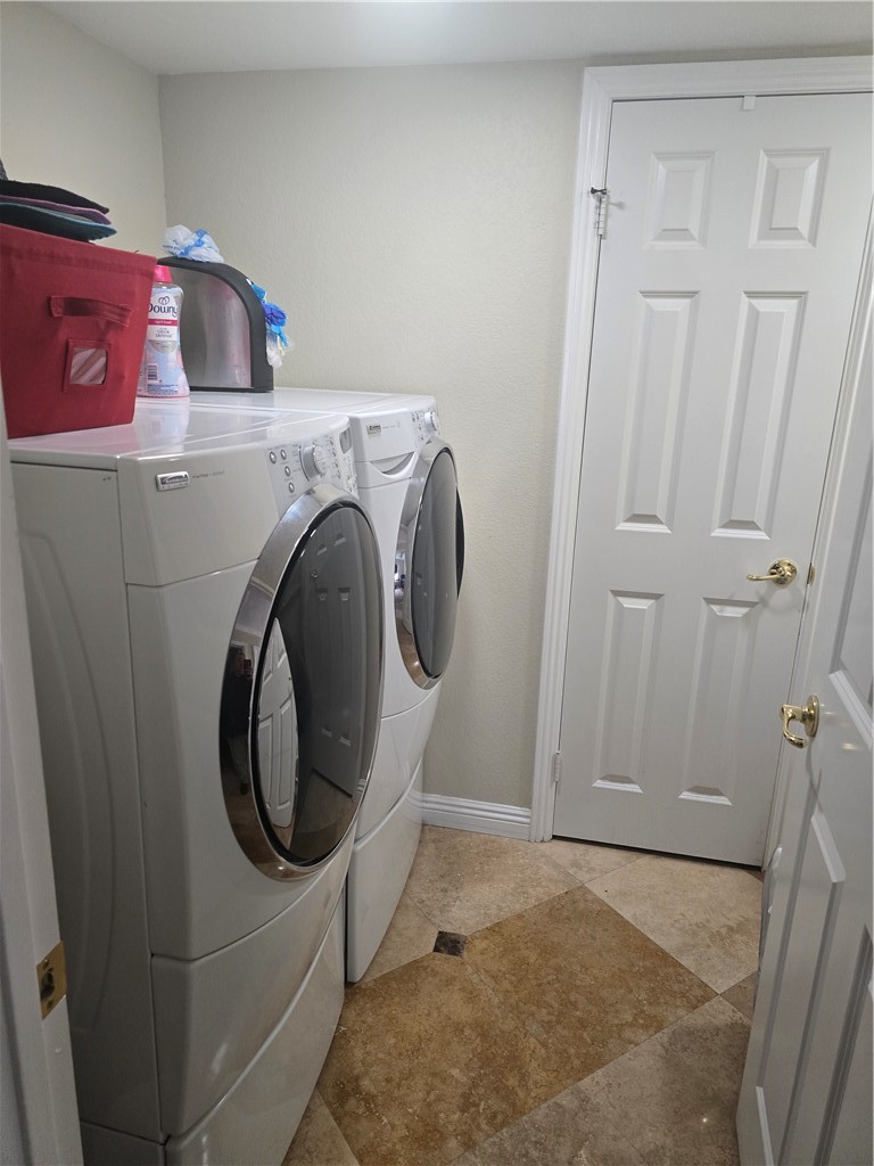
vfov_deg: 73.9
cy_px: 583
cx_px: 437
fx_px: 774
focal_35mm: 23
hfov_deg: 58.9
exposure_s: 1/120
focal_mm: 6.3
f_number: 1.7
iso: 500
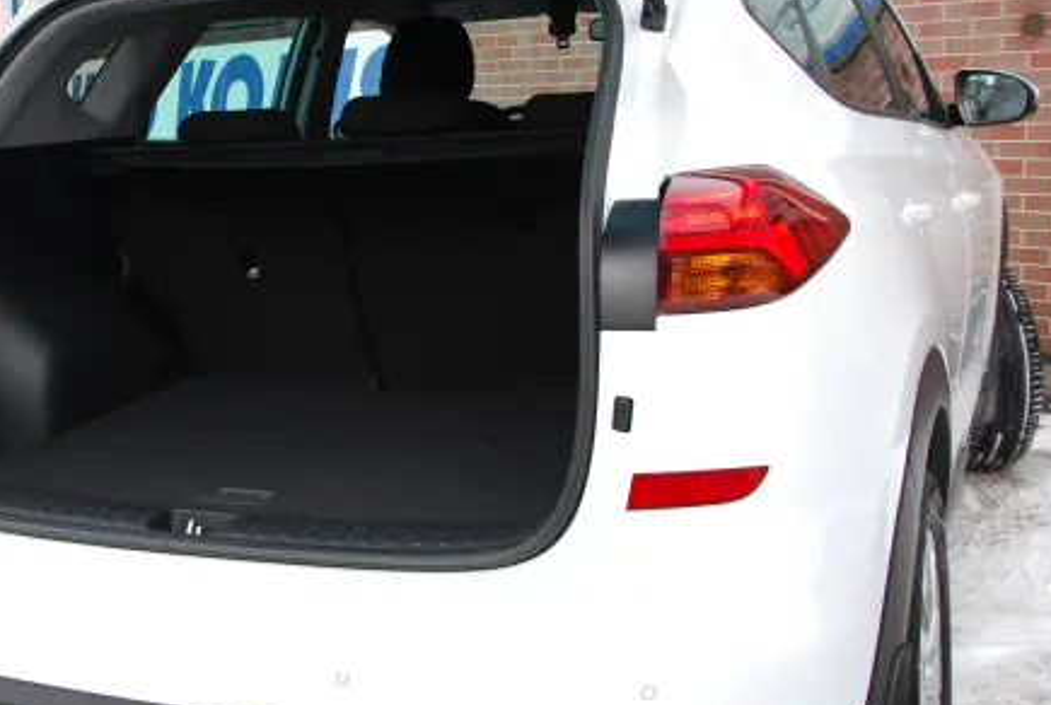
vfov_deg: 25.6
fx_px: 1550
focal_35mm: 53
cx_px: 304
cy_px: 311
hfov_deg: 36.8
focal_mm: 24
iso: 200
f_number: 5
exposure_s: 1/100
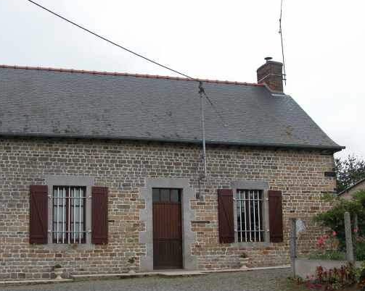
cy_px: 174
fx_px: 529
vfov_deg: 30.7
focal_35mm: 49
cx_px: 151
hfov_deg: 37.9
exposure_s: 1/122
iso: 100
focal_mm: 9.5
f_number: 4
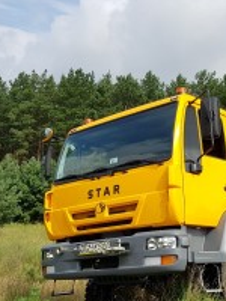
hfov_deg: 27.6
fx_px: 453
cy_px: 199
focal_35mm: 52
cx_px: 173
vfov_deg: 36.5
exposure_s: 1/1376
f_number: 1.7
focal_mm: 4.2
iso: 40
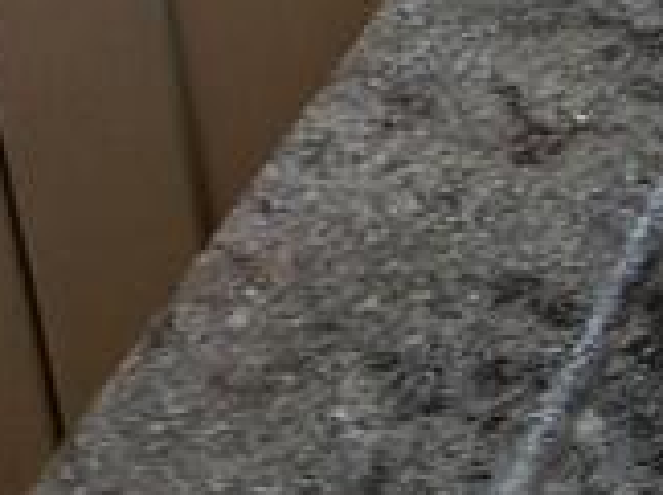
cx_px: 1477
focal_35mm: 152
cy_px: -634
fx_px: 2907
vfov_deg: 8.9
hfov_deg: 11.3
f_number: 1.8
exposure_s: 1/50
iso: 64
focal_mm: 5.23
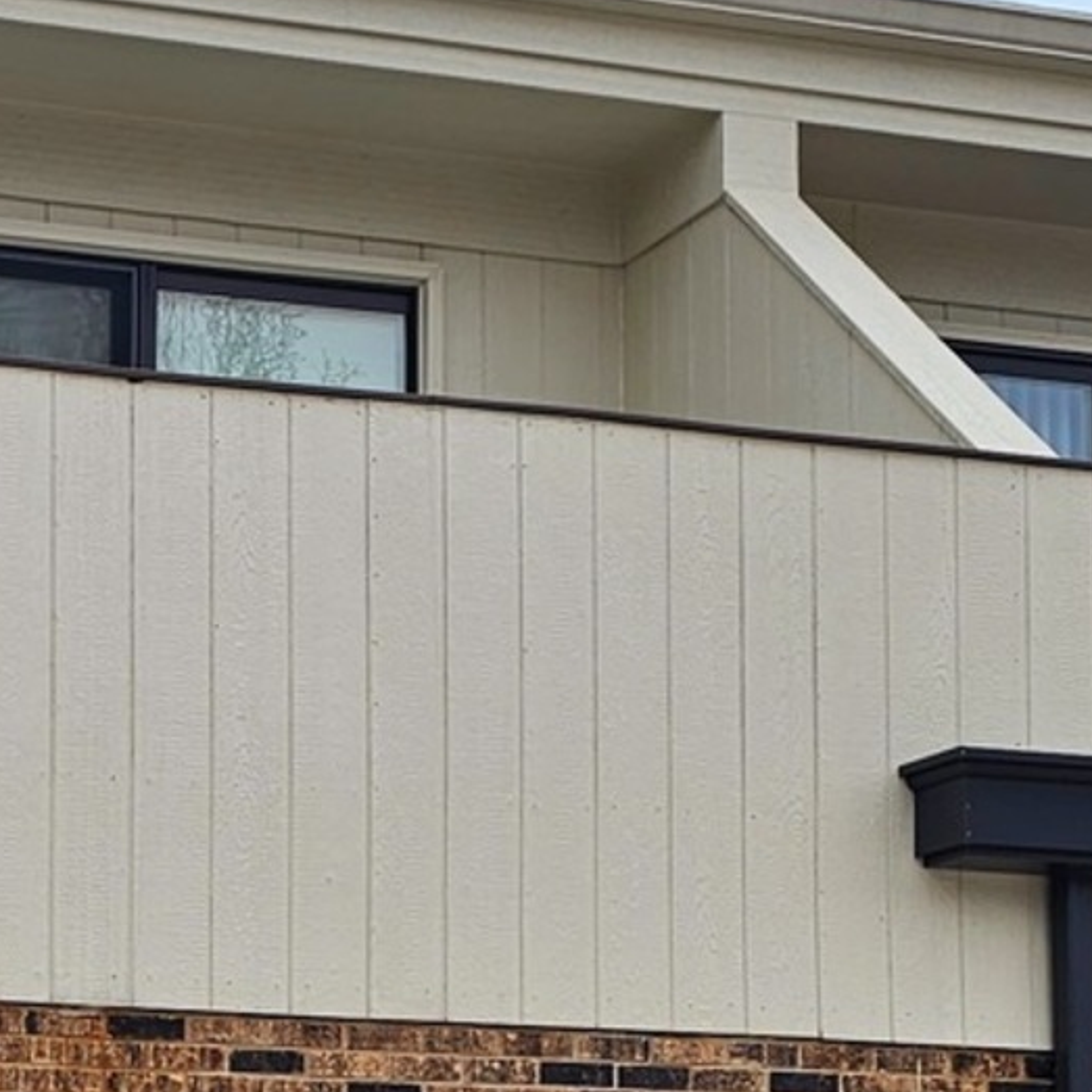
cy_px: 1050
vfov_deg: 28.9
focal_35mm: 56
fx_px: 1999
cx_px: -281
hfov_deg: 26.5
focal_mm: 6.3
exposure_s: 1/120
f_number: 1.7
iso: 12
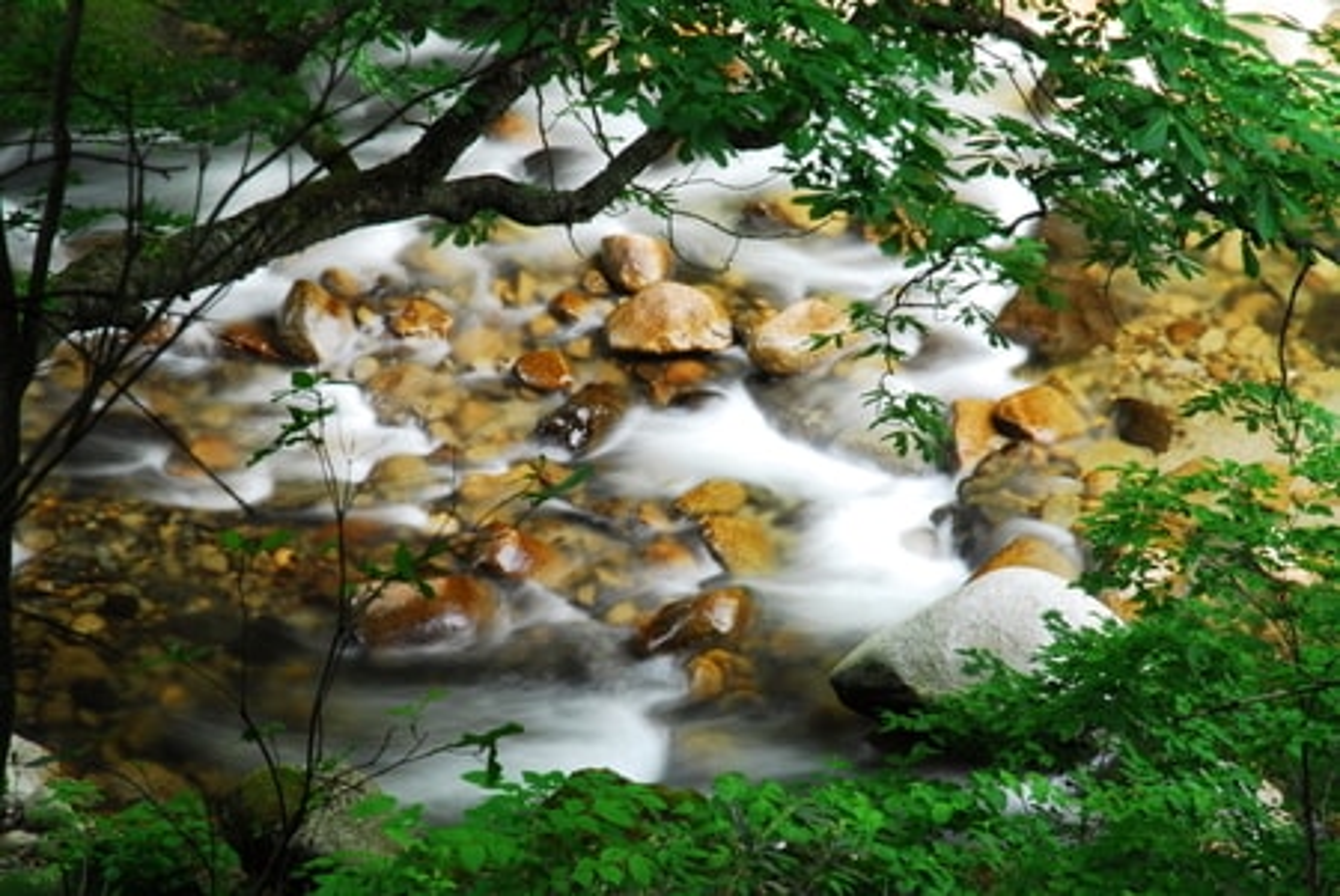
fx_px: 6706
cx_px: 670
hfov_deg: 11.4
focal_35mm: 180
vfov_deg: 7.6
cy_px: 448
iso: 250
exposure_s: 2
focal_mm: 120
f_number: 36
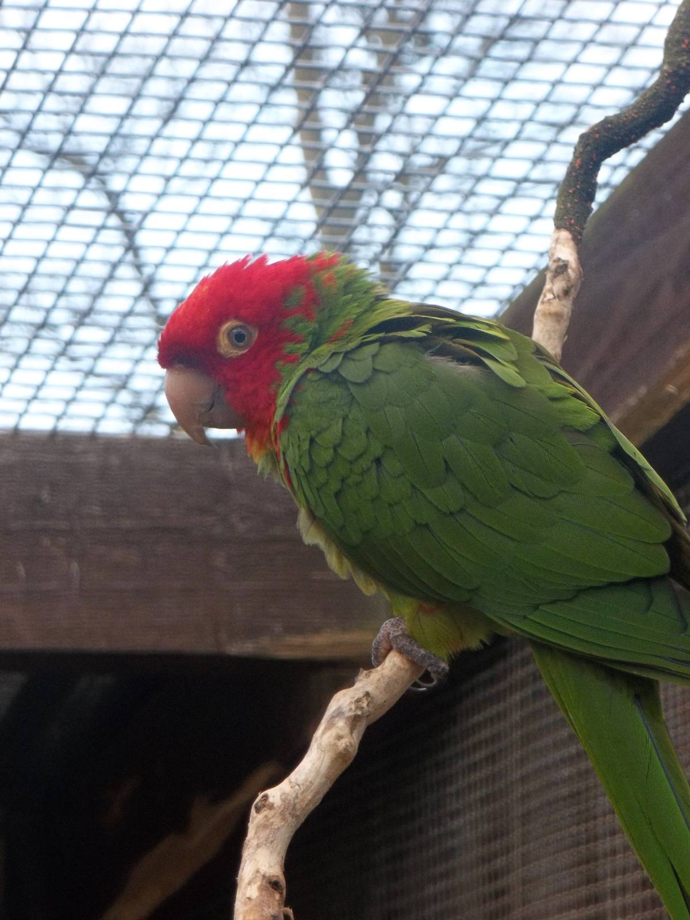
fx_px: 4385
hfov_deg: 9.0
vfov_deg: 12.0
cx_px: 345
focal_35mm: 165
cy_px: 460
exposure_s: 1/50
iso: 160
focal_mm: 29.5
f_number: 5.9
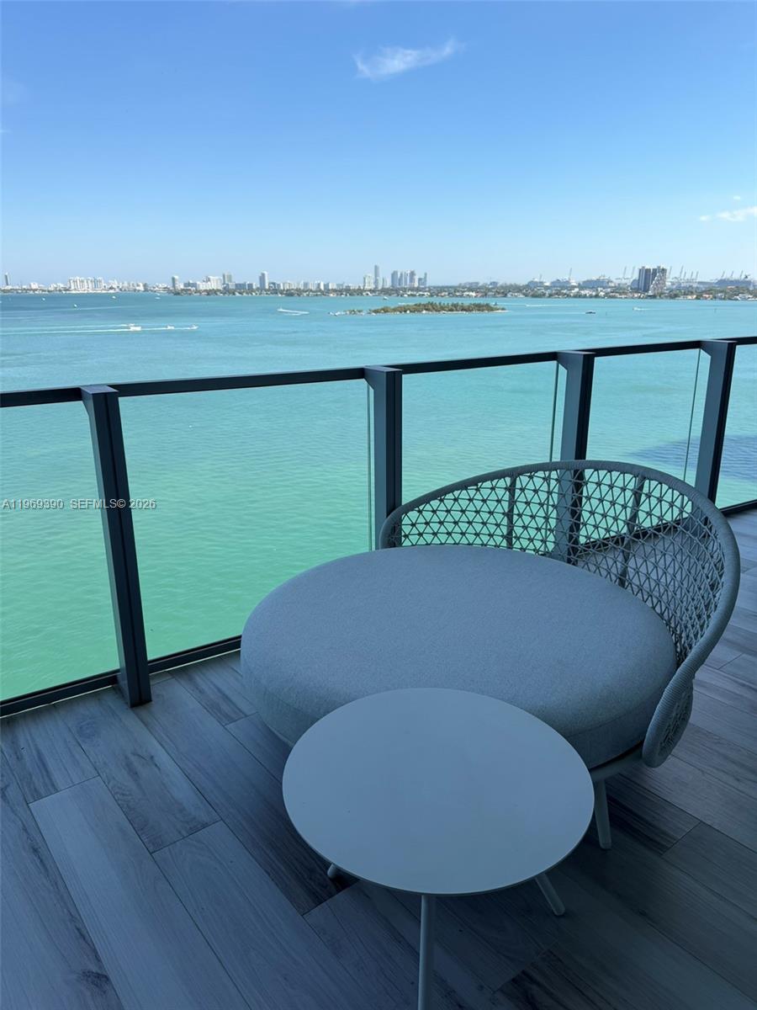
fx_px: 700
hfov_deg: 56.8
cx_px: 378
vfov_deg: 71.6
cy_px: 505
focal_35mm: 24
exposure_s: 1/1337
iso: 100
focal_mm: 6.76
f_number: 1.78
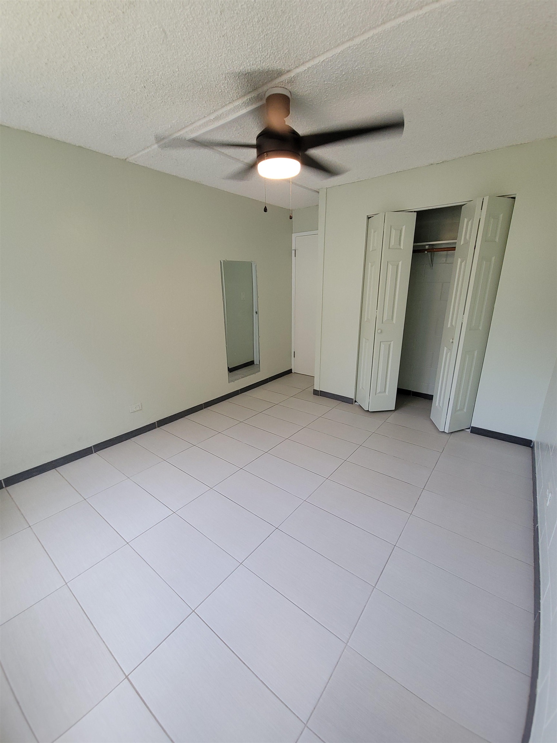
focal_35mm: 13
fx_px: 279
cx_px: 278
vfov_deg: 106.2
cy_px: 372
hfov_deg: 89.9
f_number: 2.2
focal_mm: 2.2
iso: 80
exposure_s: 1/60
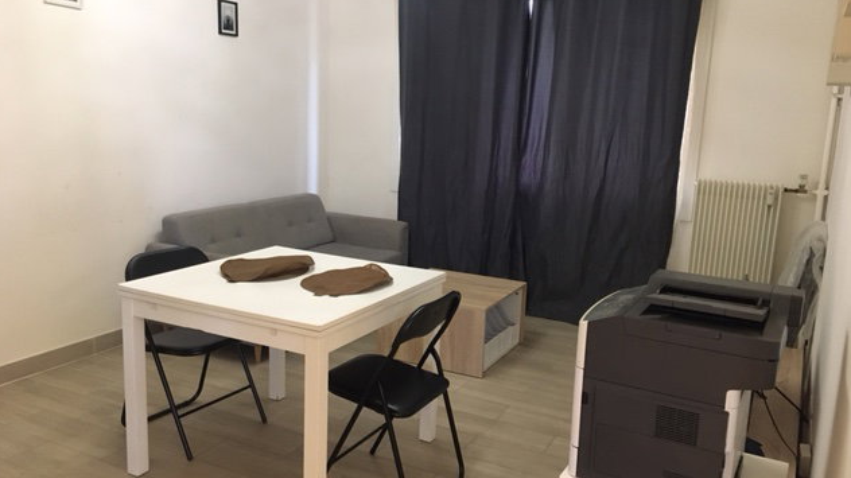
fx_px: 722
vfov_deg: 36.6
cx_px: 424
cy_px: 241
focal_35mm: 32
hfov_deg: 61.0
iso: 200
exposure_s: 1/17
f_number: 2.2
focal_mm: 4.15
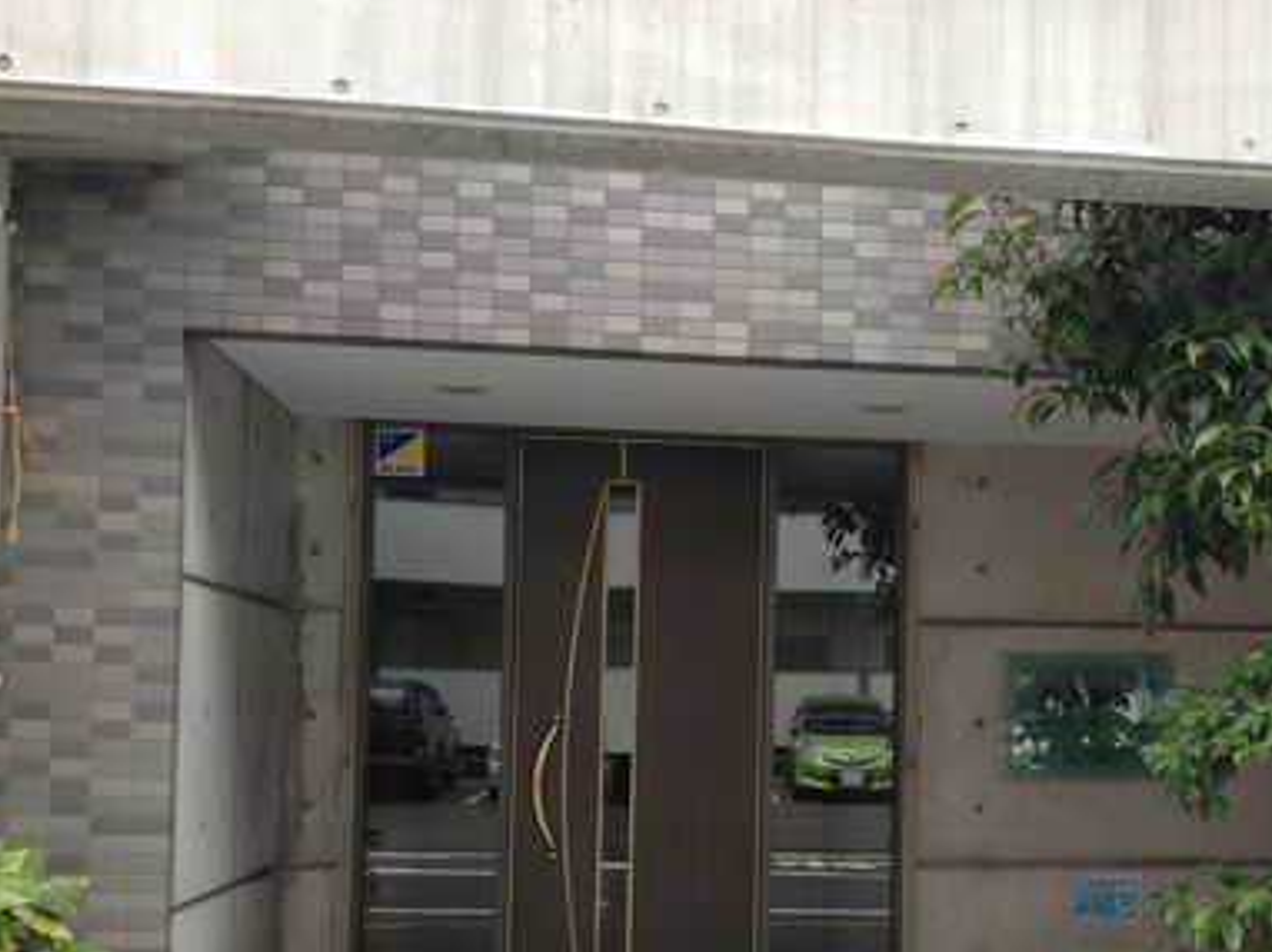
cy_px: 639
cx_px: 969
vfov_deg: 26.4
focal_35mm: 55
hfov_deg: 34.2
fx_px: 2020
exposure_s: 1/40
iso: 64
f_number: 2.4
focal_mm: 4.28
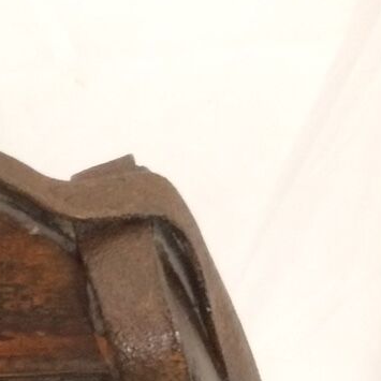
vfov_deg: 13.3
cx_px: -253
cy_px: 692
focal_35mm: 118
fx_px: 1469
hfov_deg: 13.6
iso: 320
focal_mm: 4.15
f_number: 2.2
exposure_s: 1/33
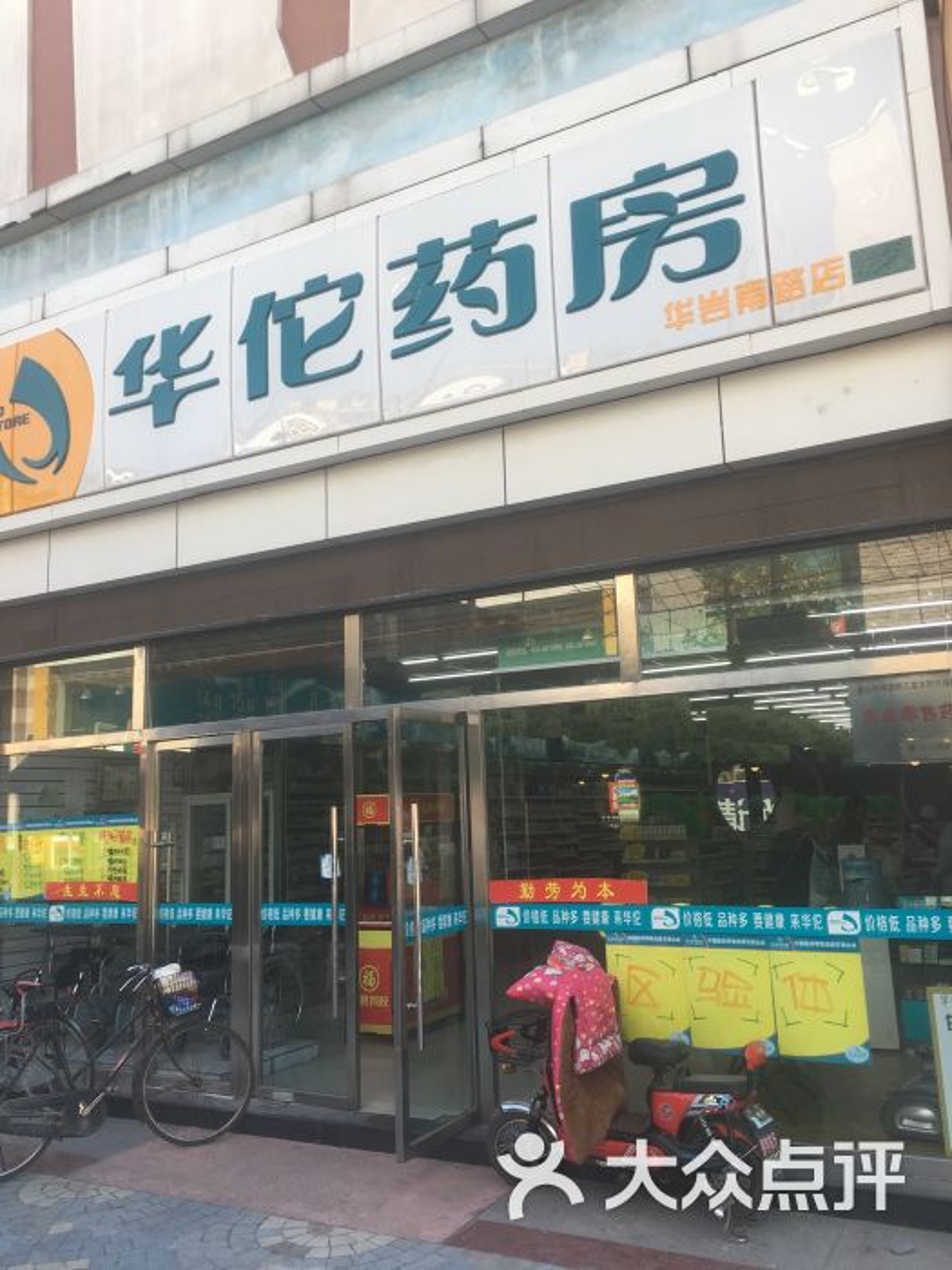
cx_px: 476
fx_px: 1063
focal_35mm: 29
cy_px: 635
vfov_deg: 61.7
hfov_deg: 48.2
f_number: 2.2
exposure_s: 1/187
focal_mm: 4.15
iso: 25
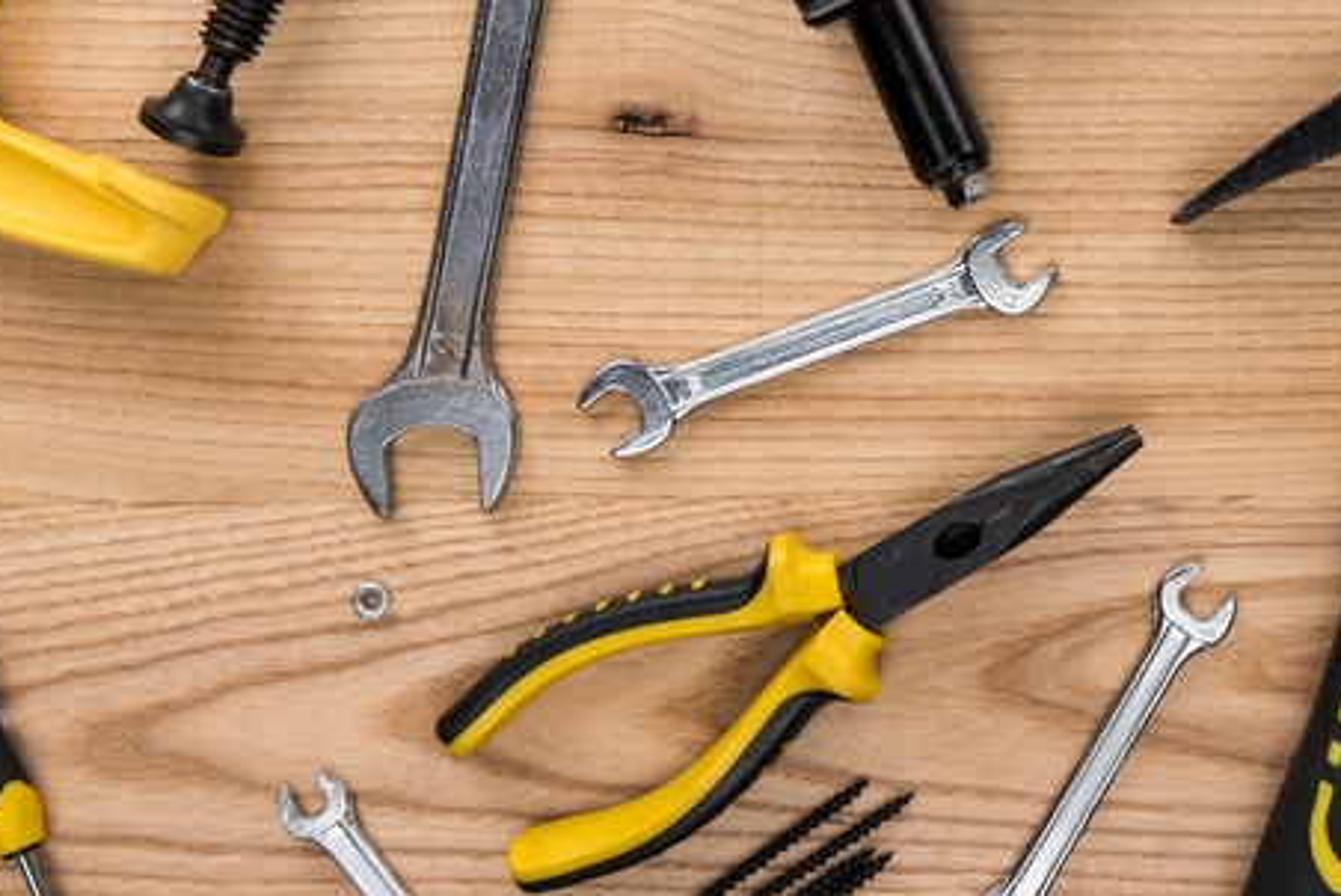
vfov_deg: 16.3
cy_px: 346
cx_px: 1271
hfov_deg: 23.4
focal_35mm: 84
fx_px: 3131
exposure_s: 1/160
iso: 100
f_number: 14
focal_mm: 38
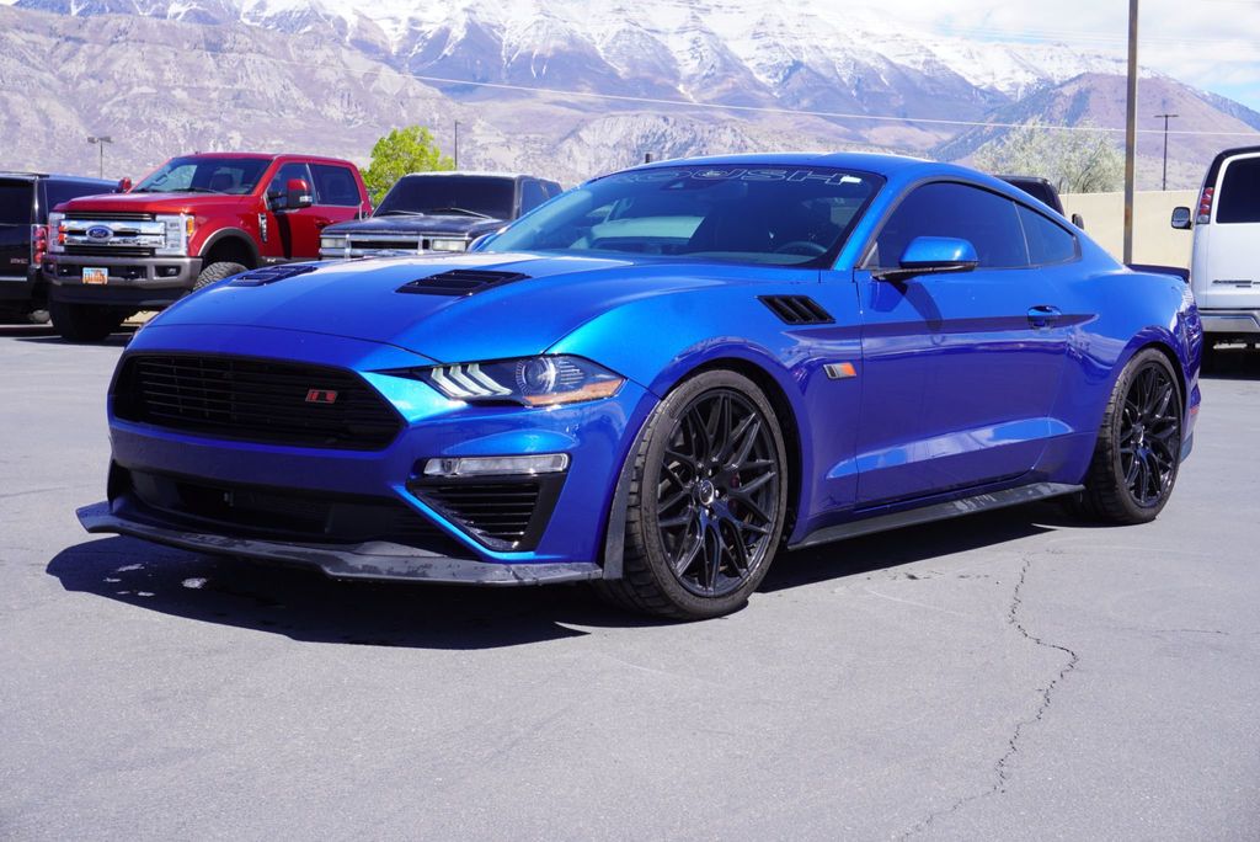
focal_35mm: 51
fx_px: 1786
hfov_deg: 38.9
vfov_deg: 26.5
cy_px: 421
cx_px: 630
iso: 100
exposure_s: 1/100
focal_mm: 34
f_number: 9
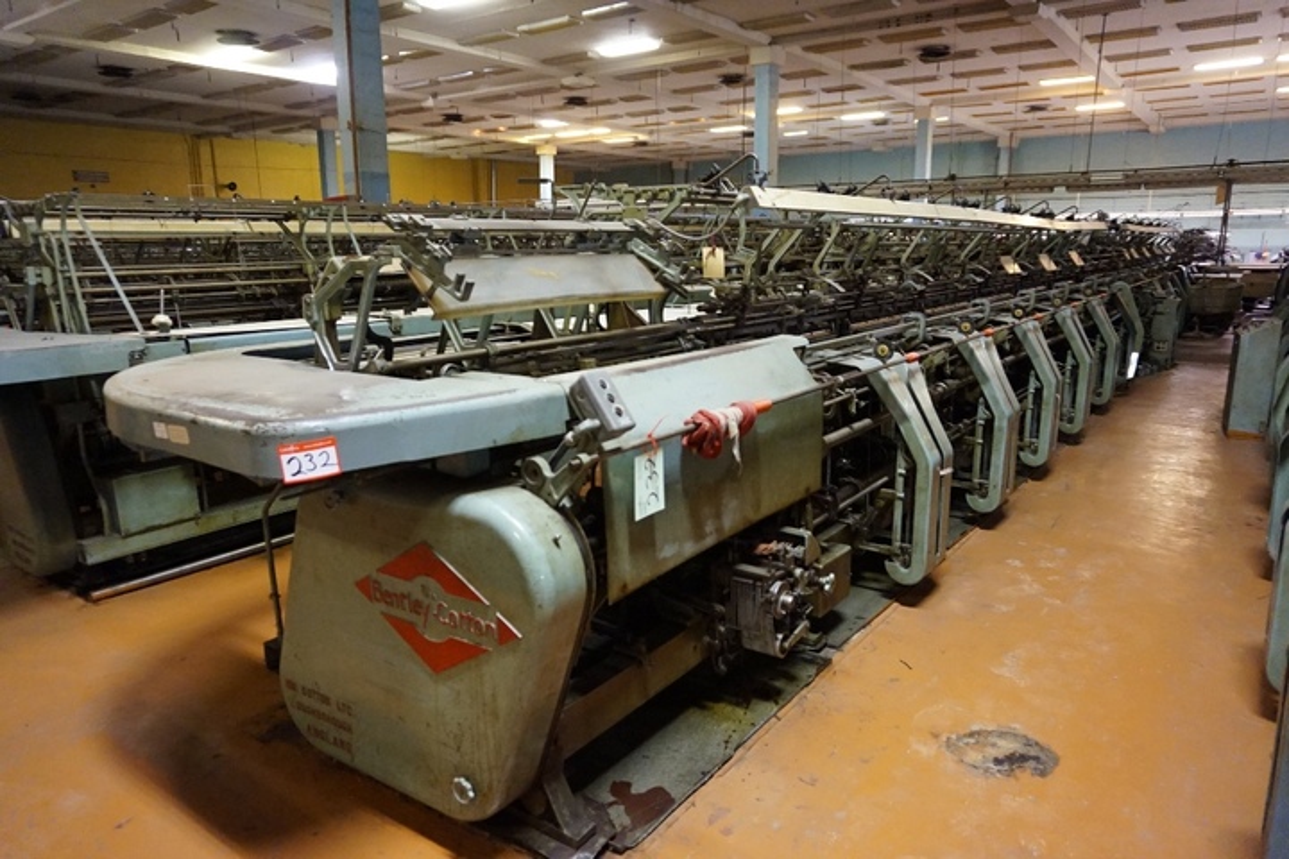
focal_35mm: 24
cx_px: 644
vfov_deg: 53.1
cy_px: 430
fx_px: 859
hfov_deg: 73.7
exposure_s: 1/20
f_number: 3.5
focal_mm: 16
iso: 3200
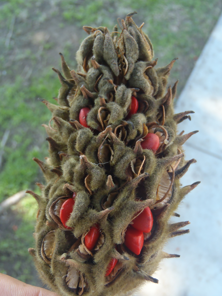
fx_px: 316
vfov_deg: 50.1
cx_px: 111
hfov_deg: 38.7
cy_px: 148
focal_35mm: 37
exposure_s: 1/40
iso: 200
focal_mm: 6.64
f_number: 4.7
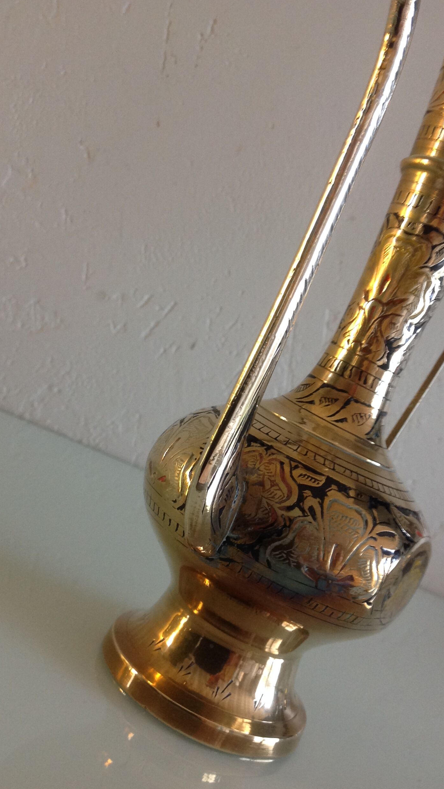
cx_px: 263
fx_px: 837
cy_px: 387
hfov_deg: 29.6
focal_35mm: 40
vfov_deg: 50.5
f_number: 2.4
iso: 125
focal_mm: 4.28
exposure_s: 1/15
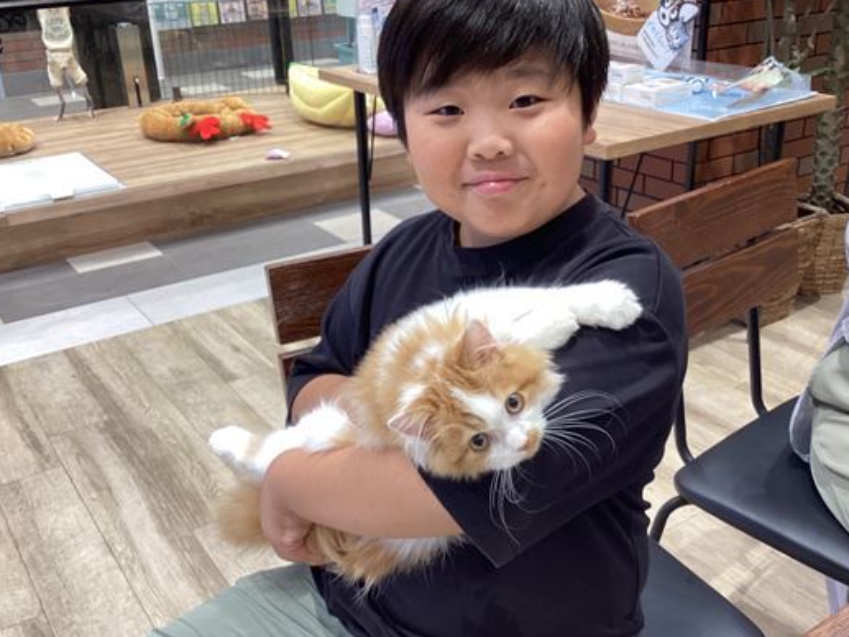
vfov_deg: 39.7
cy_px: 327
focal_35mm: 36
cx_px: 463
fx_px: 883
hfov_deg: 51.3
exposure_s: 1/50
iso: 64
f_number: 2.4
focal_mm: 3.3
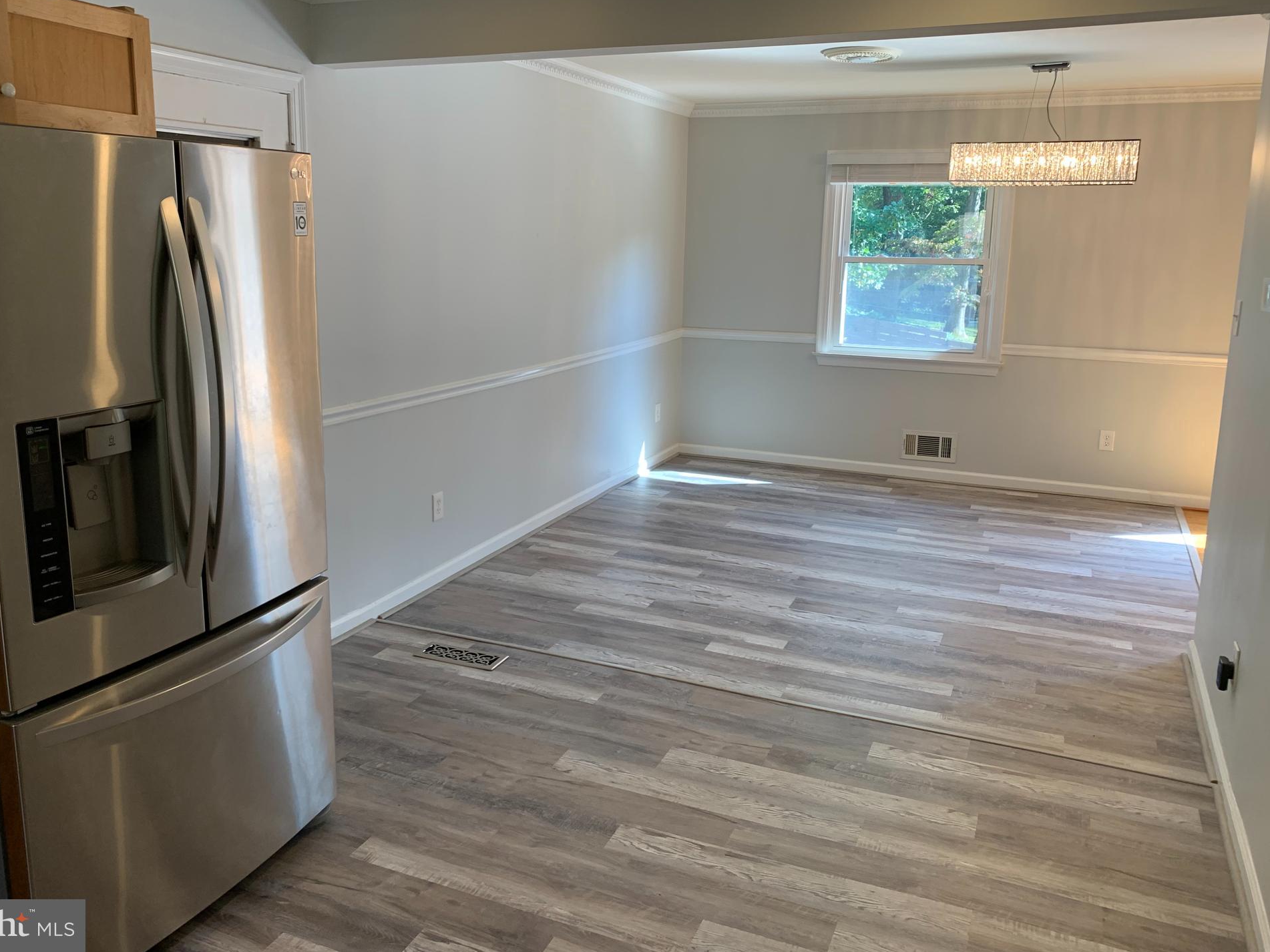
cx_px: 602
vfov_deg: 49.7
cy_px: 441
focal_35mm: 28
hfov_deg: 63.4
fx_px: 1027
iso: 80
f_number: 1.8
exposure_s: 1/120
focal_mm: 4.25
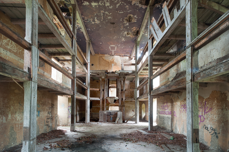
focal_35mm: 15
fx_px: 95
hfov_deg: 100.5
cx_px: 114
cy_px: 76
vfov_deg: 77.2
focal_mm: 10
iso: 100
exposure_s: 13
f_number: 8
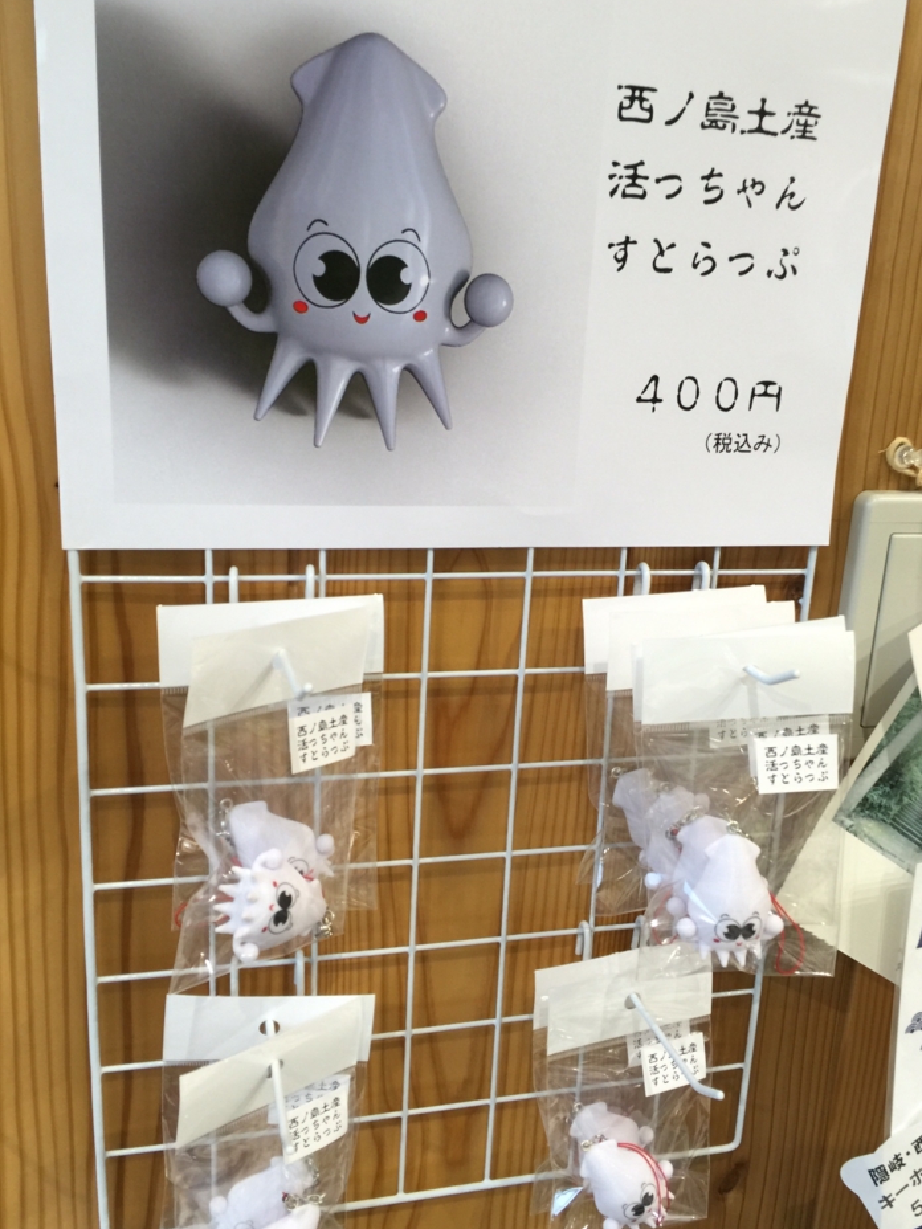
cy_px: 621
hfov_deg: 44.1
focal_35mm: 32
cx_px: 498
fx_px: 1136
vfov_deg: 56.8
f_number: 2.2
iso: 40
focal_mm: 4.15
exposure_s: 1/15
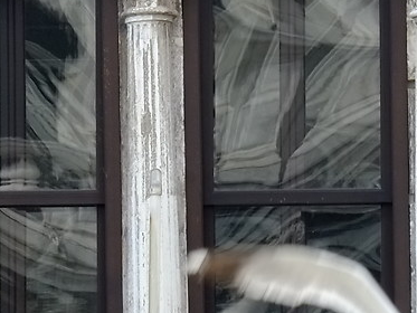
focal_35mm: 774
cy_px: -246
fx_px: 9327
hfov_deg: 2.6
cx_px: 651
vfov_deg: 1.9
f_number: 7.1
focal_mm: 83.3
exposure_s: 1/125
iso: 200
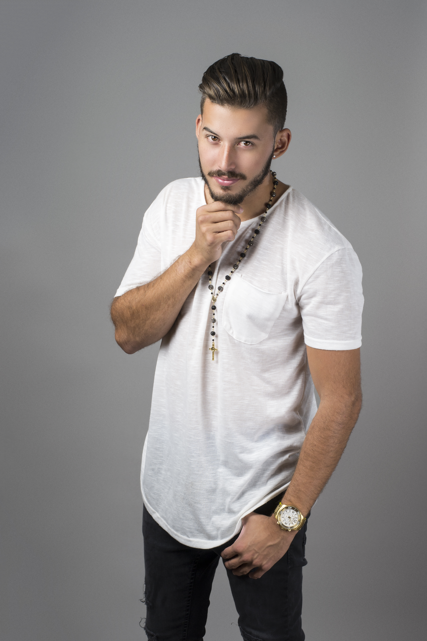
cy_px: 320
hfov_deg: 18.2
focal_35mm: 75
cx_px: 214
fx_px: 1334
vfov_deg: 27.0
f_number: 10
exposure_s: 1/160
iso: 100
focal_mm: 50
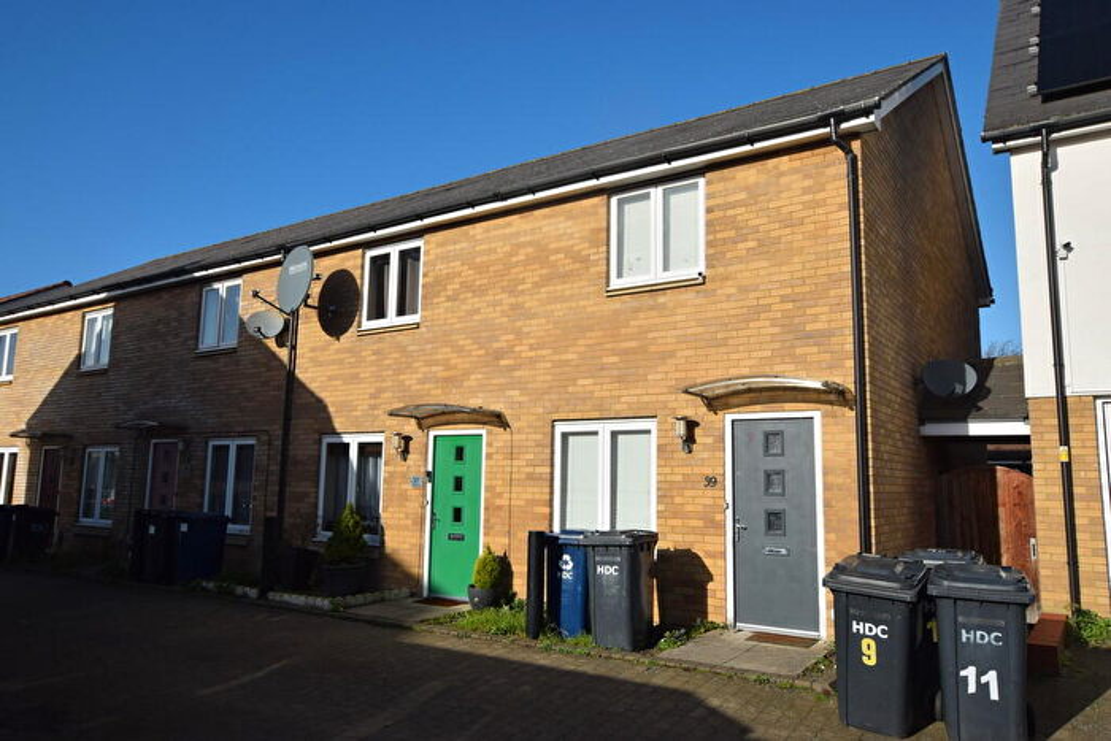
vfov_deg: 50.4
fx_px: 787
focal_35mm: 26
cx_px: 556
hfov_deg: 70.4
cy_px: 370
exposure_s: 1/400
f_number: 10
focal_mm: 17
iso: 200
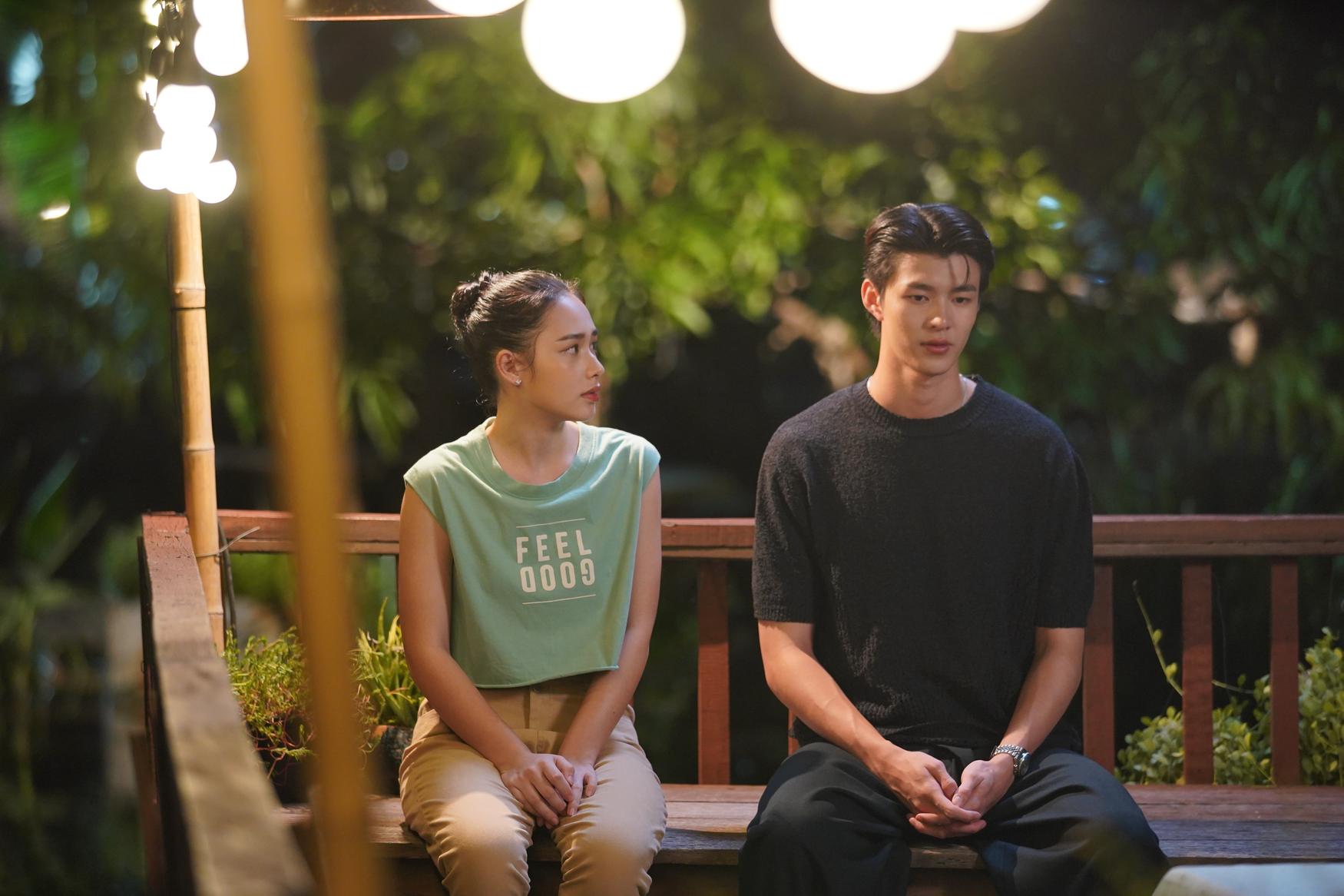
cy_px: 448
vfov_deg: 9.1
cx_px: 672
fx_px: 5599
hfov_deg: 13.7
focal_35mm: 150
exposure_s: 1/100
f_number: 2.8
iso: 2000
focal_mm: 150
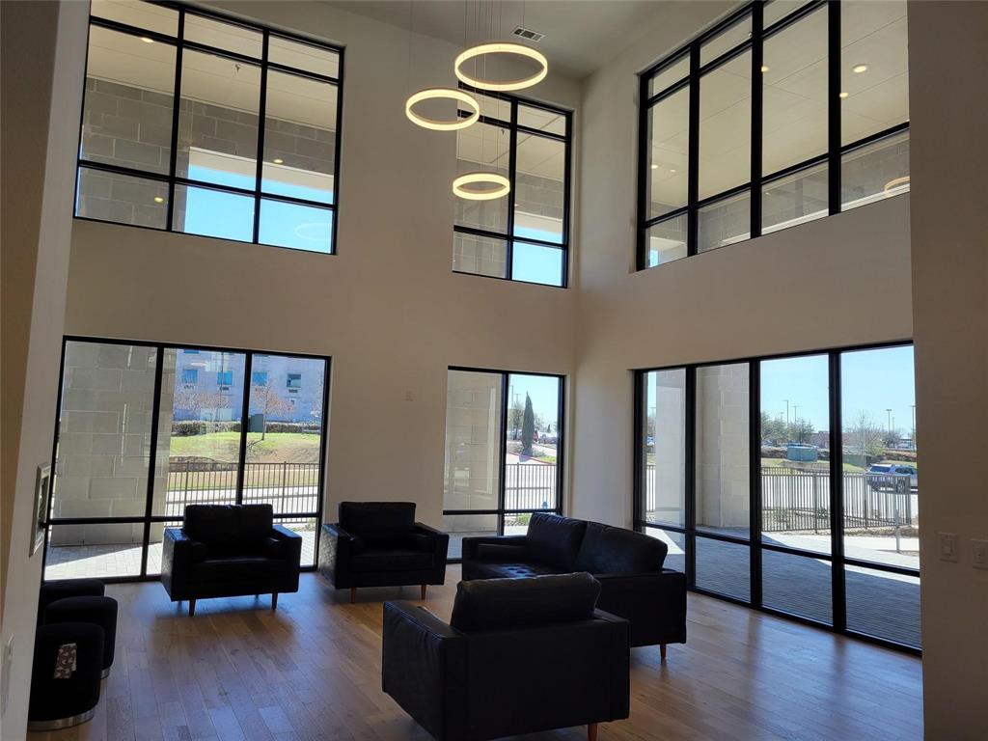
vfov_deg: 53.1
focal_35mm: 26
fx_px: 742
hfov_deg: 67.3
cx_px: 494
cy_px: 370
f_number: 1.8
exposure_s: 1/305
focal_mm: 5.4
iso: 40
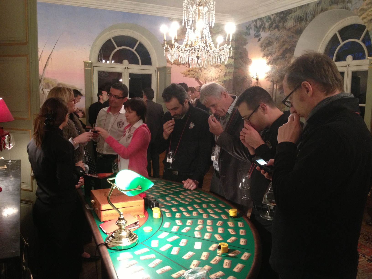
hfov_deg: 52.6
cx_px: 186
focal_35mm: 35
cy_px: 140
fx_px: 376
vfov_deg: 40.7
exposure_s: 1/20
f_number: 2.4
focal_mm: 4.28
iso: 250
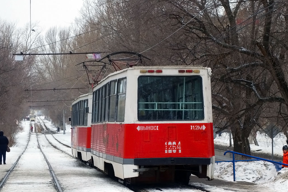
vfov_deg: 13.5
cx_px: 159
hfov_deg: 20.2
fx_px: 808
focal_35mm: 101
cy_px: 93
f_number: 4.5
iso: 250
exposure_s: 1/500
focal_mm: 31.83
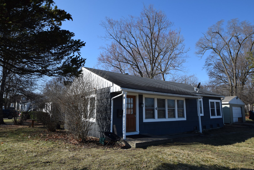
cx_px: 127
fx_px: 159
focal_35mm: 22
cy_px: 85
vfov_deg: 56.1
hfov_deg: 77.3
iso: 200
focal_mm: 15
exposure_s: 1/320
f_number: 9
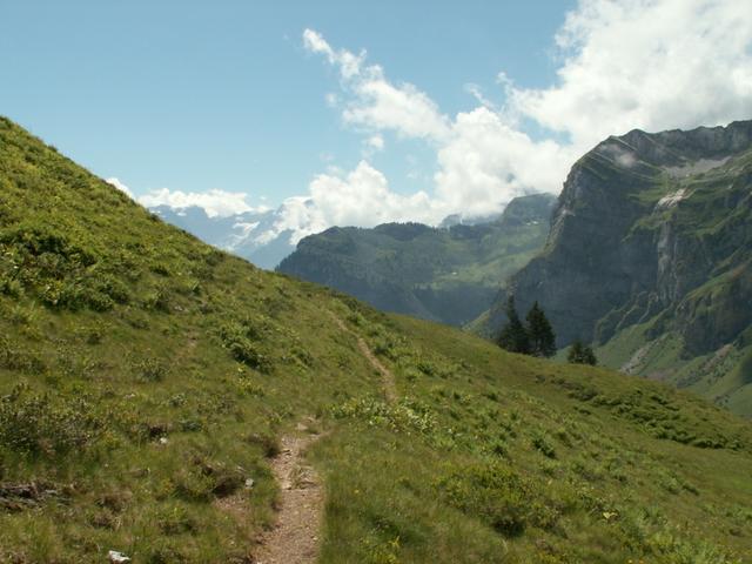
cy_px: 282
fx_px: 760
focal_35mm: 35
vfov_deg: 40.7
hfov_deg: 52.6
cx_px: 376
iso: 50
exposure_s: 1/200
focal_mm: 5.86
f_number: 7.1
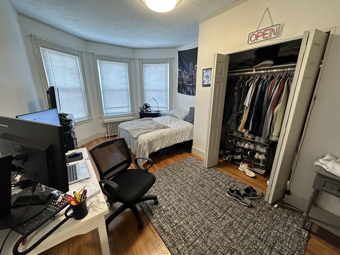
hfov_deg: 102.1
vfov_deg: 85.7
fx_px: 138
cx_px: 170
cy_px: 128
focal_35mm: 14
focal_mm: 2.22
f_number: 2.2
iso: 250
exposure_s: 1/60
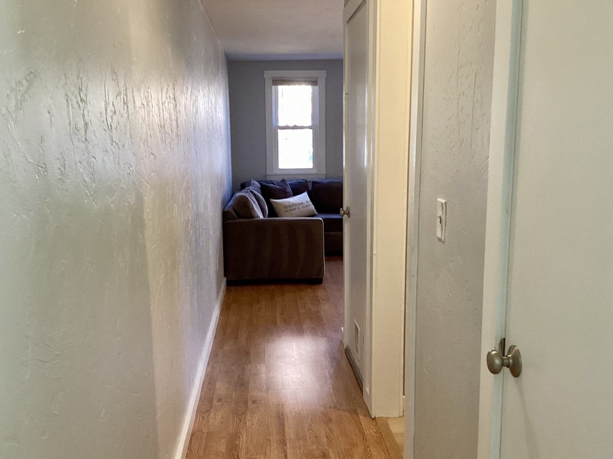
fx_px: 637
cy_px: 259
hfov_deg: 51.3
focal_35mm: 36
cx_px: 286
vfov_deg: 39.6
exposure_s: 1/60
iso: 200
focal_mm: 3.3
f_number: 2.4
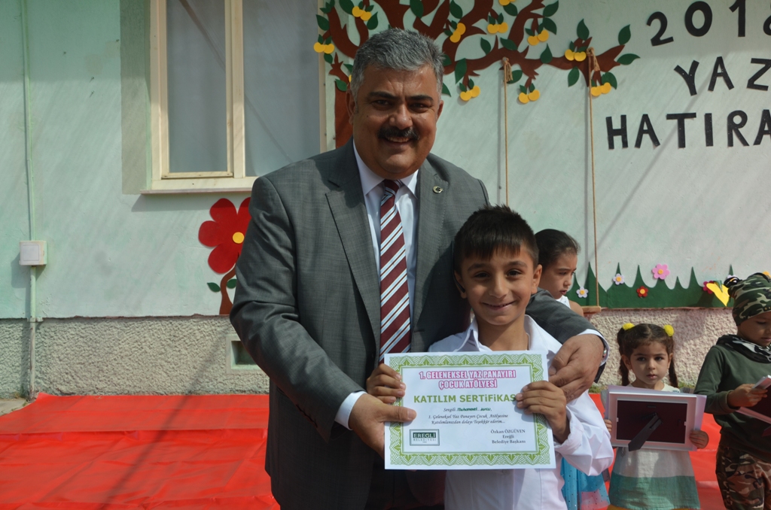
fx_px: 769
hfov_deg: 53.2
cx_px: 386
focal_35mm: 36
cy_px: 255
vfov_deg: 36.7
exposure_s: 1/200
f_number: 7.1
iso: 200
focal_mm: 24
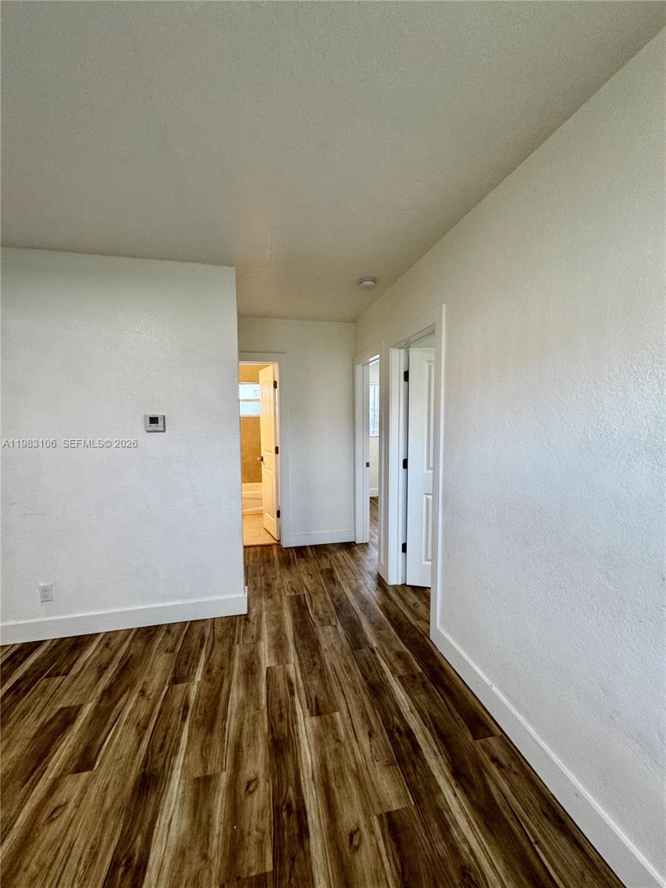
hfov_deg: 85.7
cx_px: 333
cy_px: 444
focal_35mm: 14
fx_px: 359
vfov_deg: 102.1
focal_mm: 2.22
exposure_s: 1/60
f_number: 2.2
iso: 200
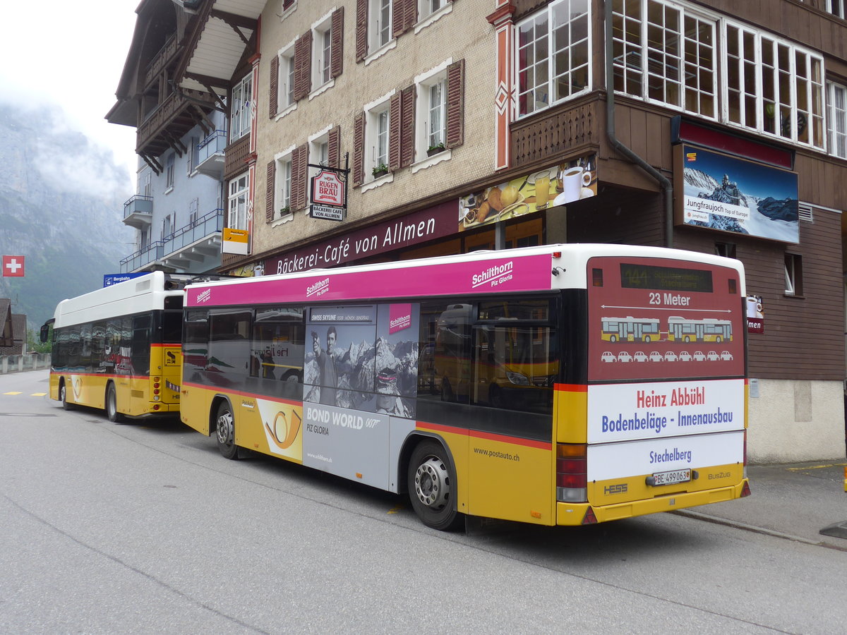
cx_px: 424
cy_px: 318
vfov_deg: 39.7
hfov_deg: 51.4
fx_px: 881
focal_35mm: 36
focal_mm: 7.5
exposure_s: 1/500
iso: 80
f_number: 2.8
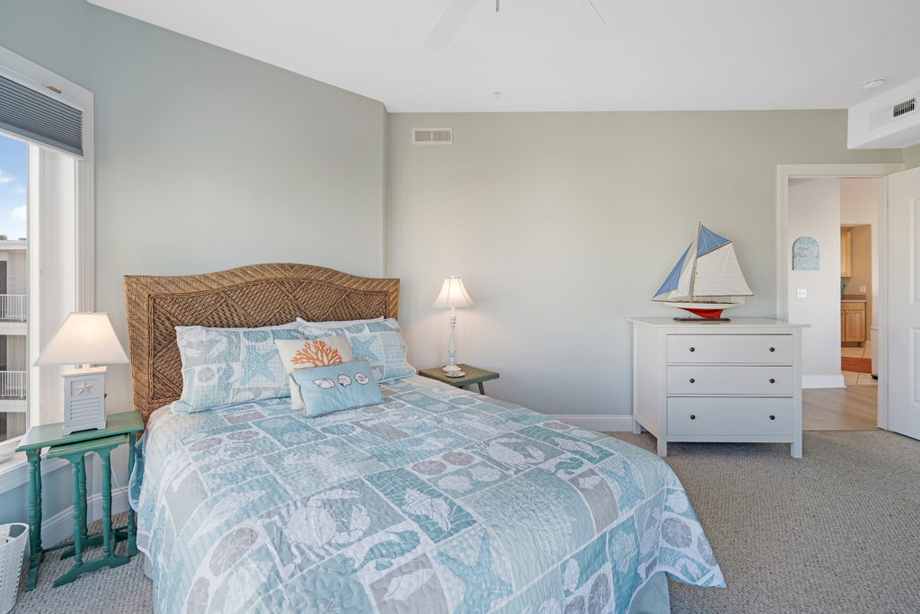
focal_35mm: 15
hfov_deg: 100.4
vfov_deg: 77.3
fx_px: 383
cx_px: 460
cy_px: 307
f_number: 8
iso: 320
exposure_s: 1/40
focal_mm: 15
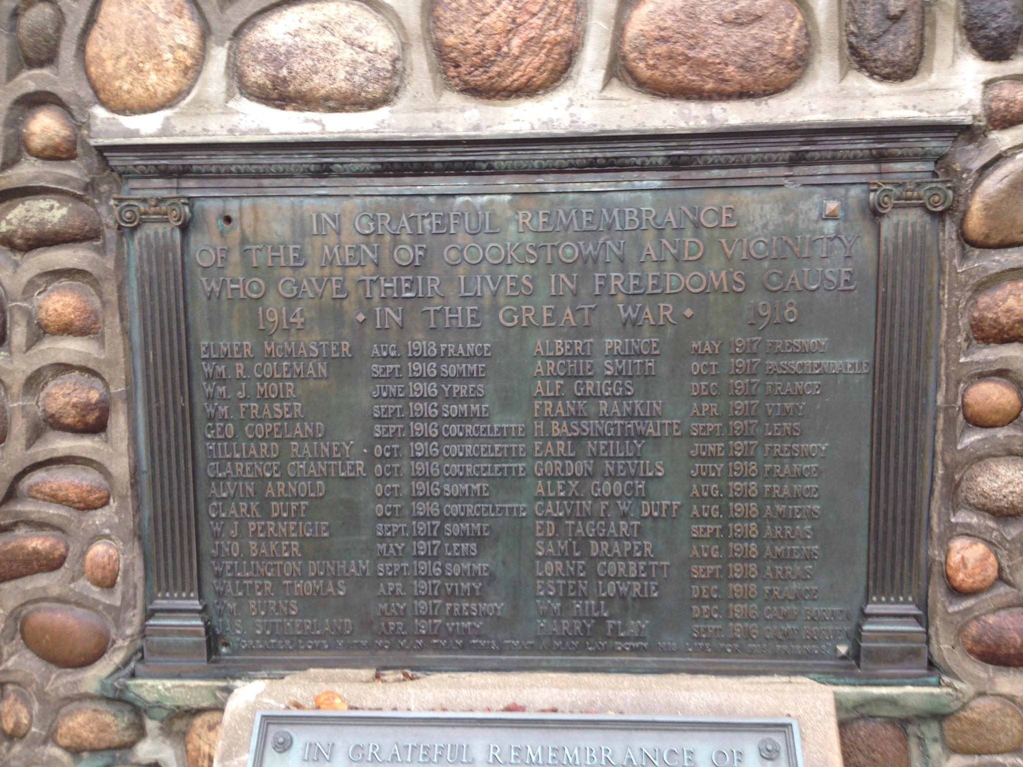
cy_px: 384
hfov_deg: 52.6
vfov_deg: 40.7
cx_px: 512
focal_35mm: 35
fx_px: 1034
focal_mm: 4.28
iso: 64
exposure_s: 1/20
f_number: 2.4
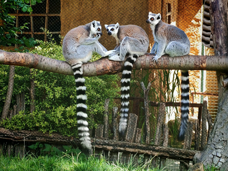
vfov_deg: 12.0
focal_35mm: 124
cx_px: 114
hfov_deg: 15.9
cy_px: 86
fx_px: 817
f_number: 2.6
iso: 320
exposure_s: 1/100
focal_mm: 15.38
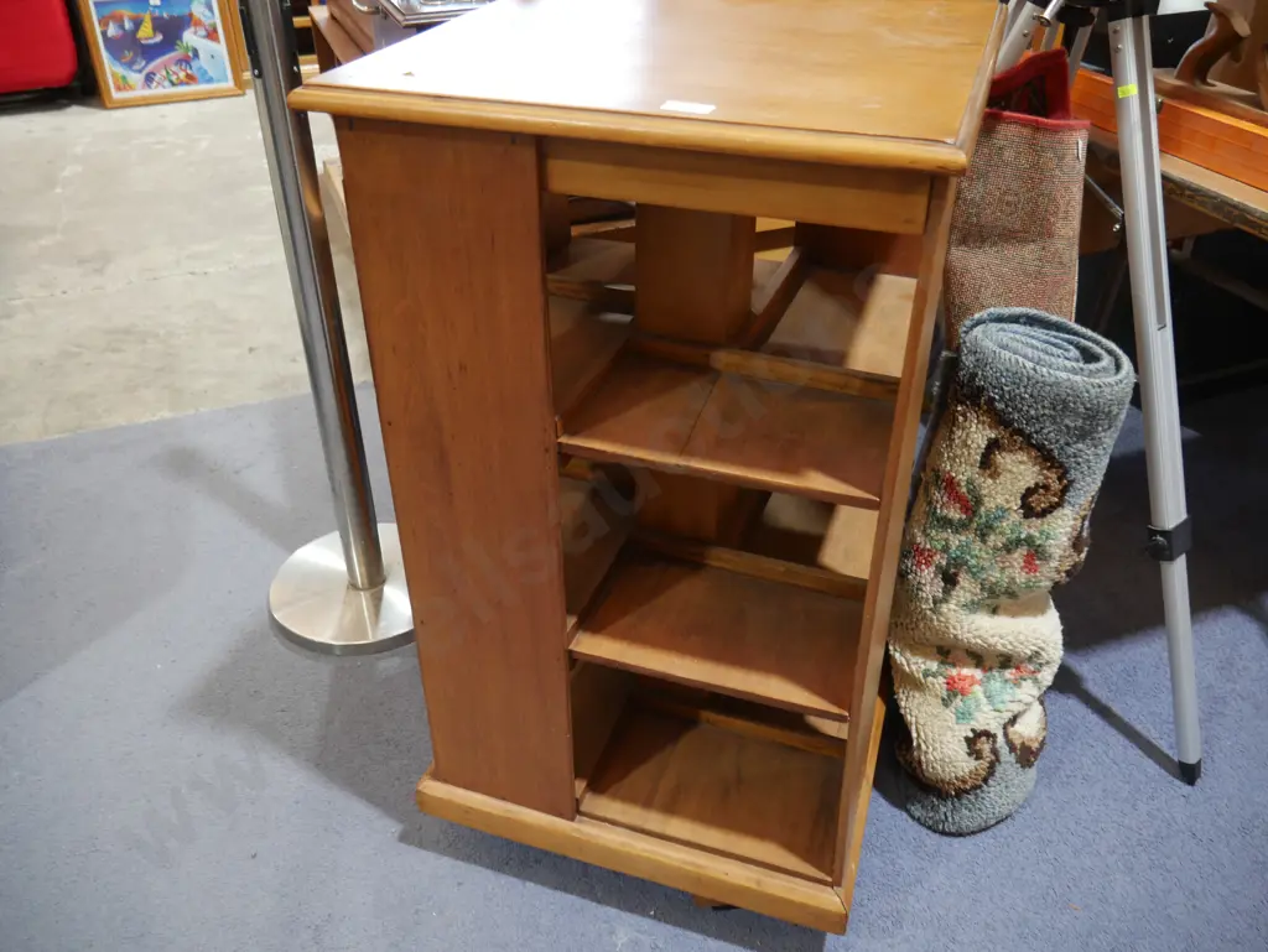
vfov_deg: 49.8
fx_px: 1026
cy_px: 476
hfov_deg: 63.4
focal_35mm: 28
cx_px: 634
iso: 500
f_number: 3.5
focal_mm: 14
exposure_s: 1/60
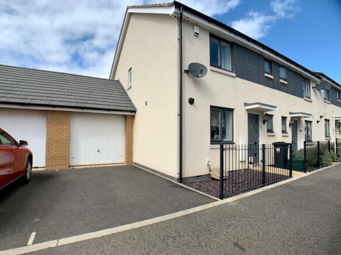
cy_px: 128
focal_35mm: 26
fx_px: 256
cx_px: 170
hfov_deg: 67.3
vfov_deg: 53.0
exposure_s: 1/2033
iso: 25
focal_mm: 4.25
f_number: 1.8
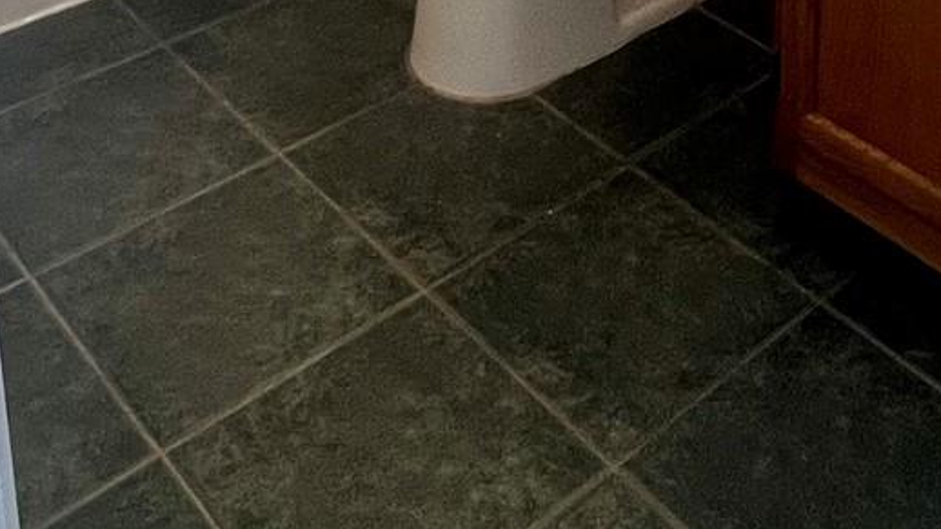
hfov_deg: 36.5
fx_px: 1397
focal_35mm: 56
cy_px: -500
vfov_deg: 16.7
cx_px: 688
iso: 160
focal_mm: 1.57
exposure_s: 1/60
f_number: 1.8
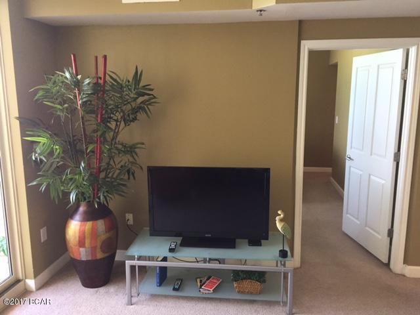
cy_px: 158
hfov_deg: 61.7
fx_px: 352
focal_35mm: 29
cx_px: 210
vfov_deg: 48.2
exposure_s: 1/30
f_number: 2.2
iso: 125
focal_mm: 4.15
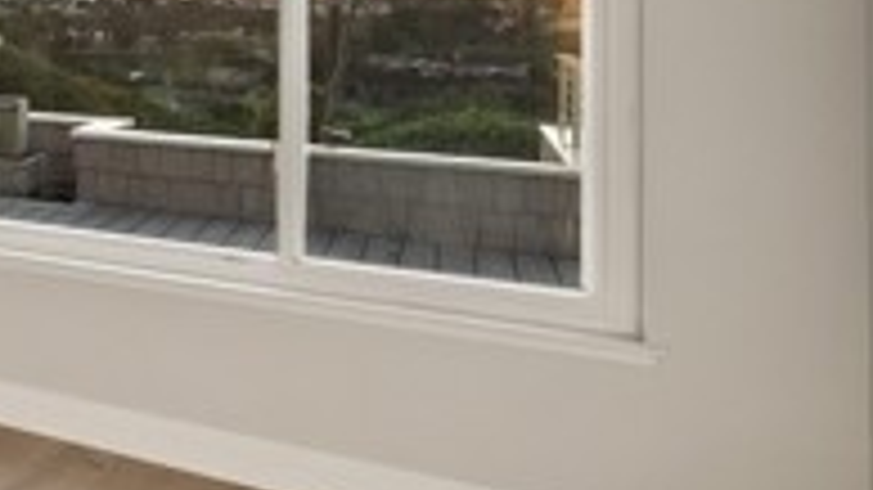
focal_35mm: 45
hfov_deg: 27.6
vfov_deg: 25.5
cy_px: 29
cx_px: -482
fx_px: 1041
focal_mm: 13
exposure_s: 1/10
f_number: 4
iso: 800
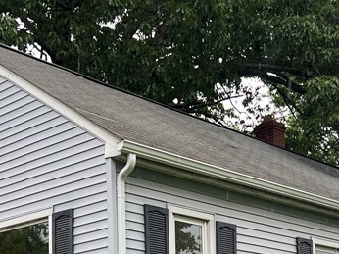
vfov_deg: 18.1
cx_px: 204
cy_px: 308
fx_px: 754
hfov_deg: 25.3
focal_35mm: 77
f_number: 1.5
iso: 50
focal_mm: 5.7
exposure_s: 1/368
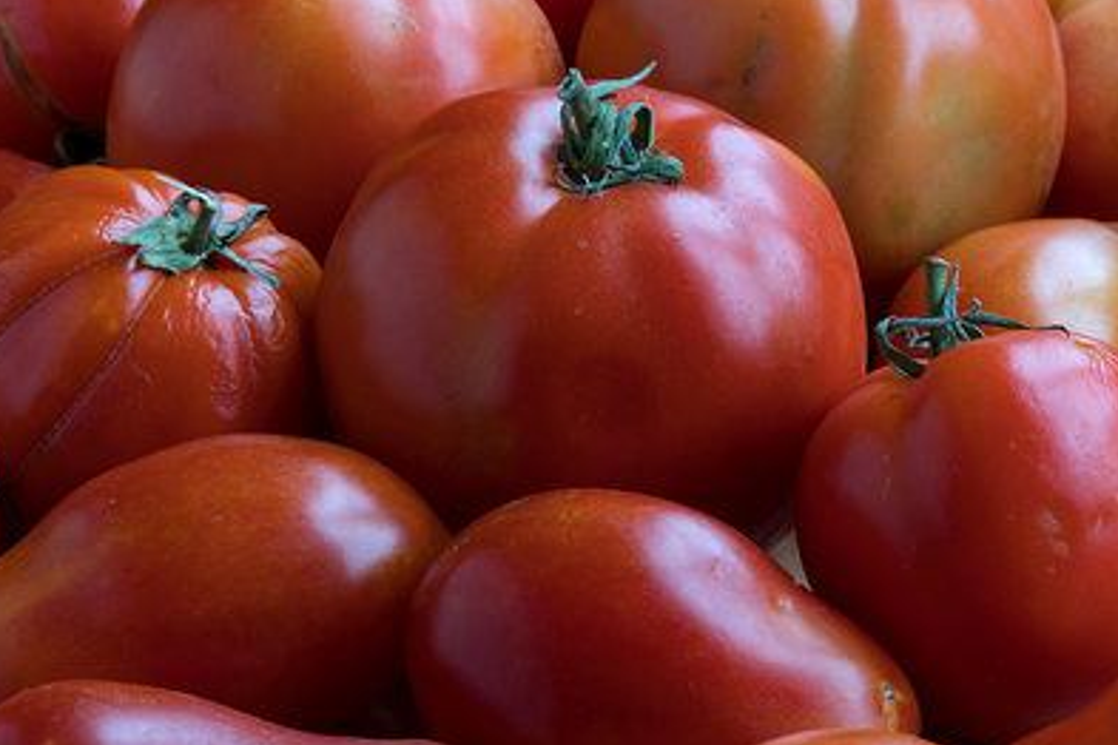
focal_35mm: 148
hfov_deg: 13.9
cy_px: 273
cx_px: 700
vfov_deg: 9.3
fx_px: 4596
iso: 200
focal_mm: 97
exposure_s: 1/2.5
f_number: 20
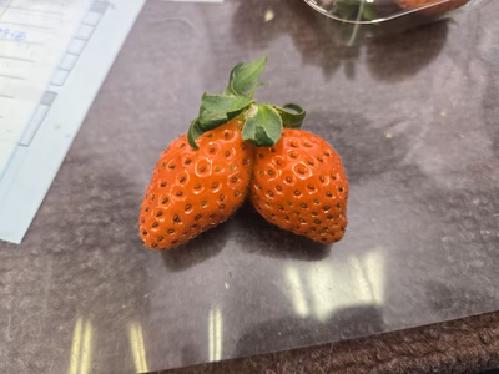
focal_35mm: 23
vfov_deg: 58.9
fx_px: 332
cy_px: 187
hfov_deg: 73.9
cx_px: 250
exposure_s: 1/180
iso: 160
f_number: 1.8
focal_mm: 5.4
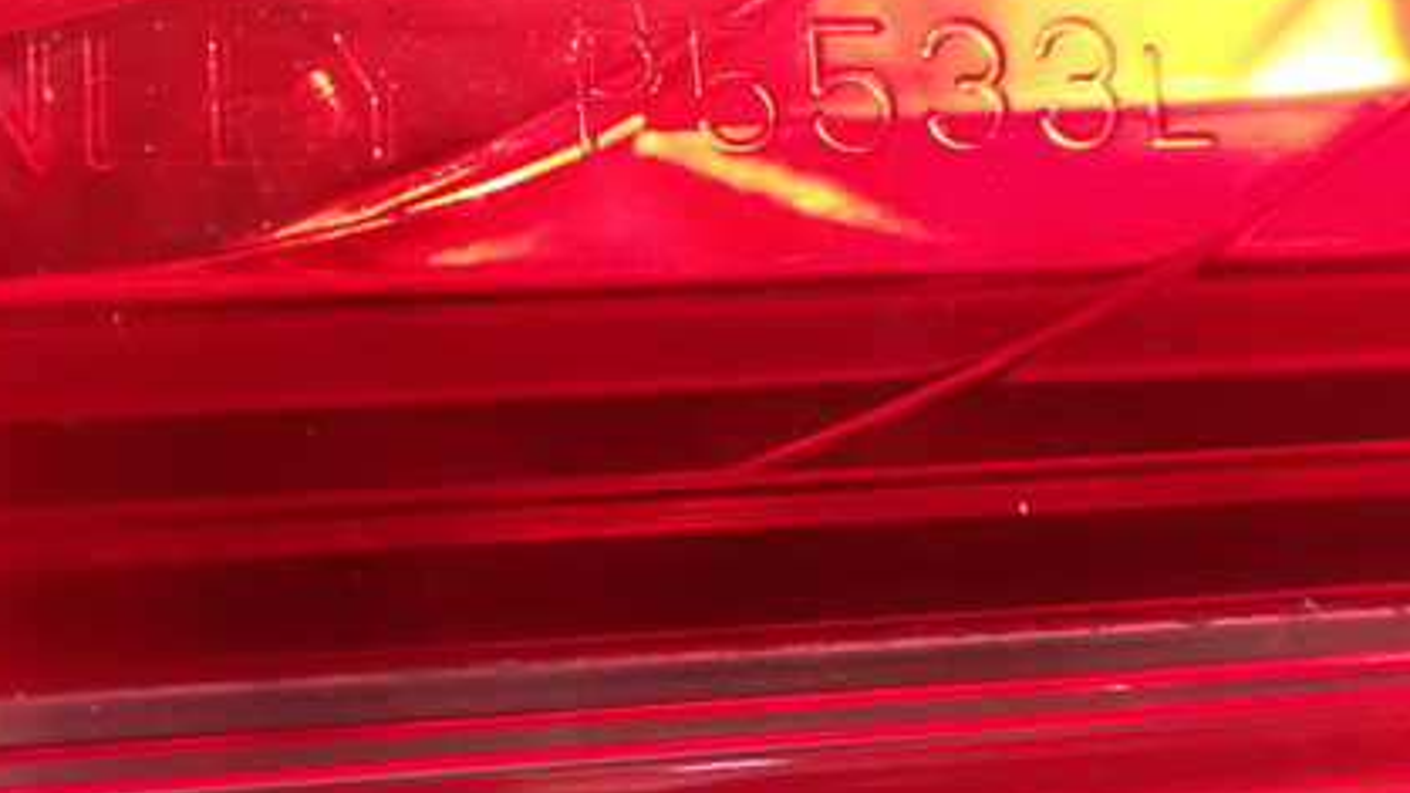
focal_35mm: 50
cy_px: 331
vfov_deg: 23.9
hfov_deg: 40.9
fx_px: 1869
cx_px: 482
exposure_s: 1/15
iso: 1600
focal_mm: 5.79
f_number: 2.4
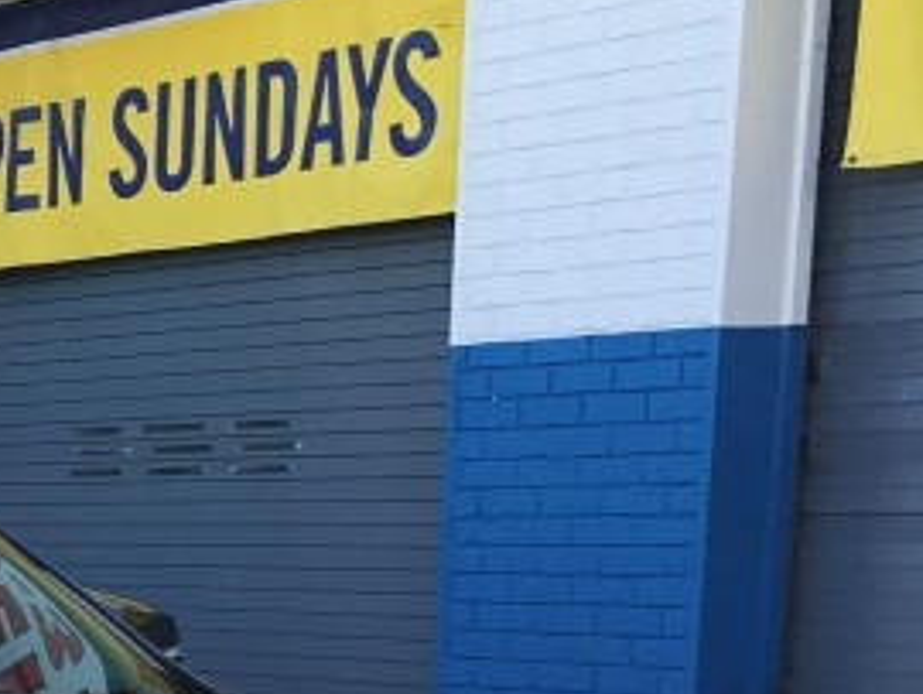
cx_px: -574
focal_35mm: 106
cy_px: 1077
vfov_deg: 13.1
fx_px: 2829
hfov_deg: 16.4
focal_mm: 3.99
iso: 20
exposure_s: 1/606
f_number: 1.8
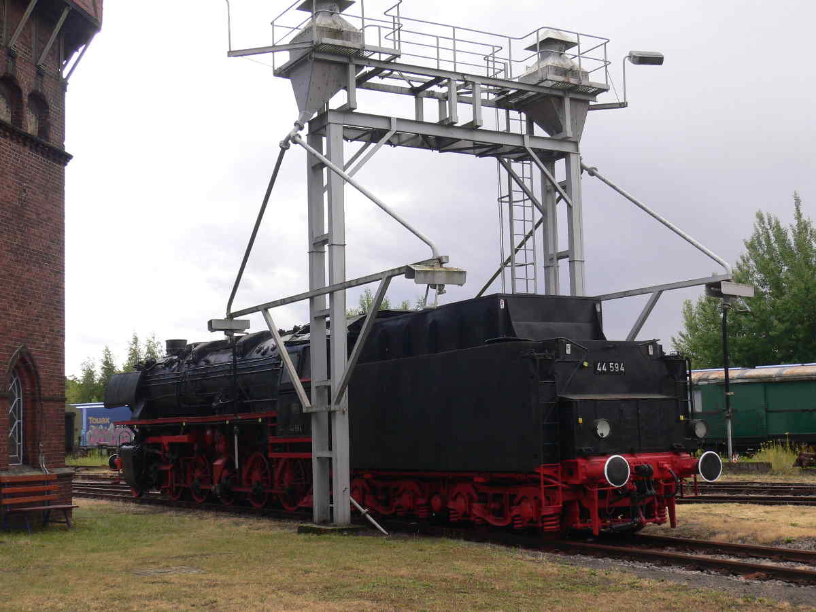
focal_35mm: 51
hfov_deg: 37.5
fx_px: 1202
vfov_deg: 28.6
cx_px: 408
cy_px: 306
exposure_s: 1/160
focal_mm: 8.5
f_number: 6.9
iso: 100
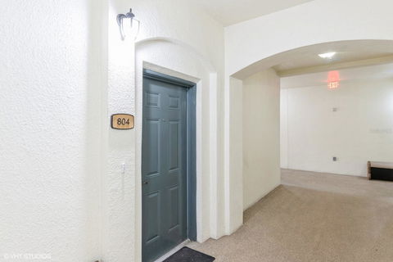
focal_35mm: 21
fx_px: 229
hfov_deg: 81.2
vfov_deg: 59.5
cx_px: 196
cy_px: 131
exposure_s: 1.3
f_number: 9
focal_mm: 14
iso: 200
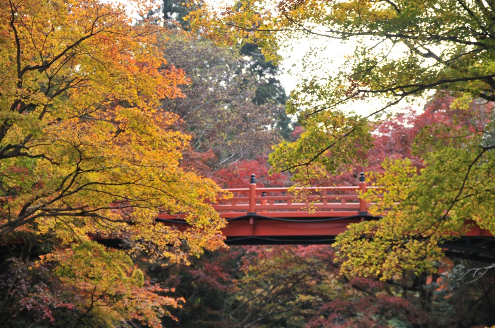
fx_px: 1030
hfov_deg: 27.0
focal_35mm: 75
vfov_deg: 18.1
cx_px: 248
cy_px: 164
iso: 320
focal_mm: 50
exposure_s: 1/800
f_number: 2.8
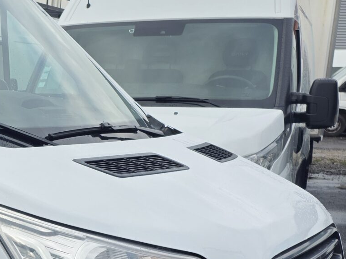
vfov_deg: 18.9
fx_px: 770
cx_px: -180
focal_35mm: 77
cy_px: 227
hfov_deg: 21.2
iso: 80
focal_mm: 6.25
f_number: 1.7
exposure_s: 1/1380
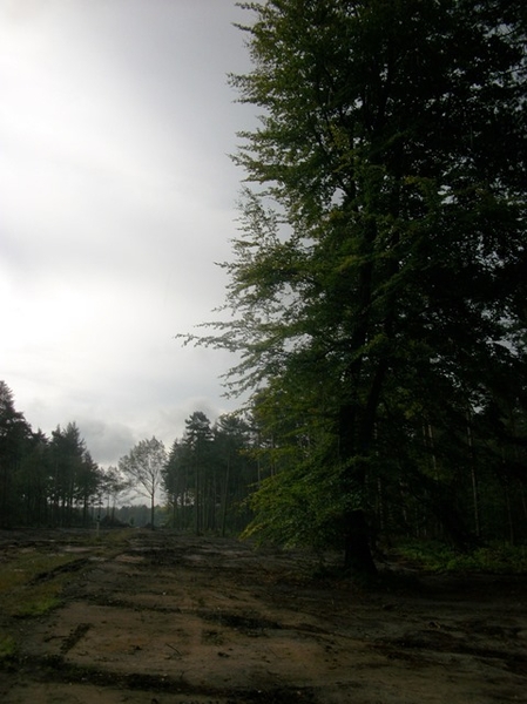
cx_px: 264
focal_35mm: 32
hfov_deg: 44.1
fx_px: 650
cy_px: 352
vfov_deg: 56.9
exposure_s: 1/200
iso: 80
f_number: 8.8
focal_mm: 5.7
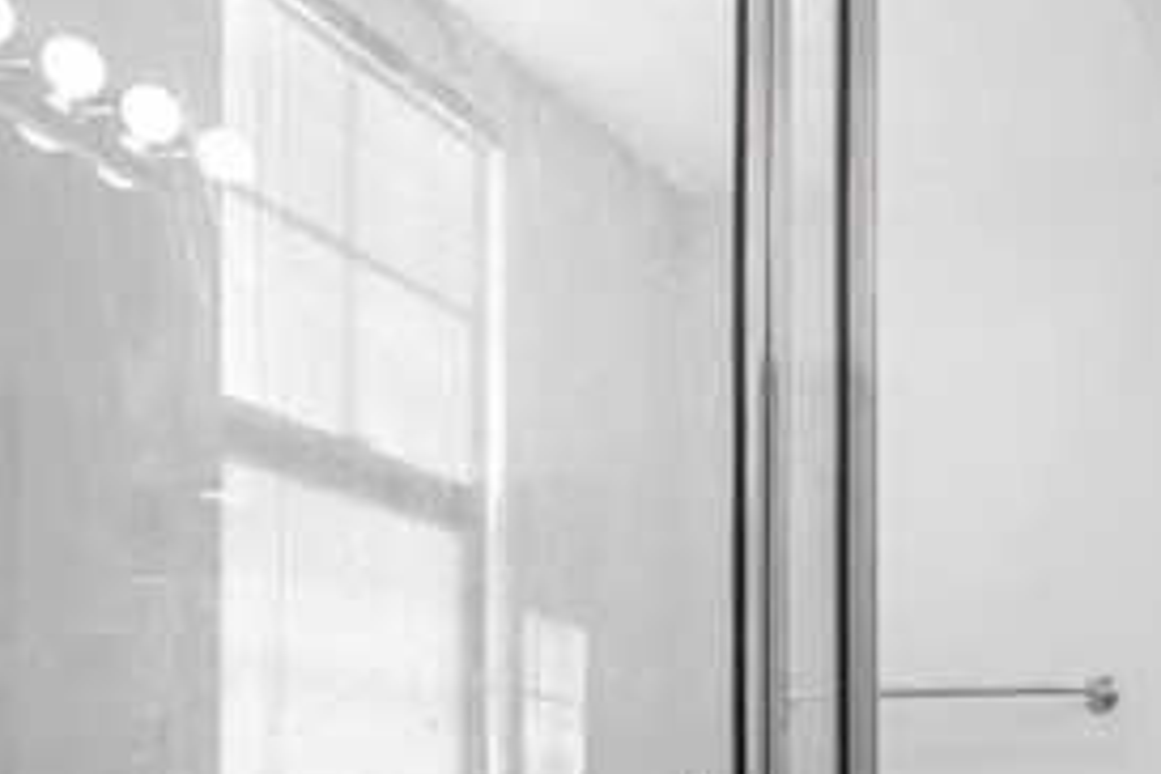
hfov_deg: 34.8
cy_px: 793
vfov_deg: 27.9
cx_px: 1391
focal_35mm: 45
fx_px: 1451
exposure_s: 1/20
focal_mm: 12
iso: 250
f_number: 8
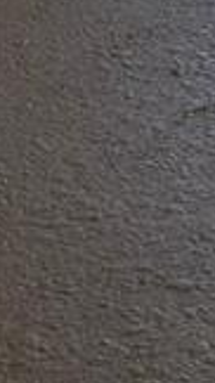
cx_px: 555
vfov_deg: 14.8
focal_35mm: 134
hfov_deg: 8.2
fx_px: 1360
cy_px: -206
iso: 50
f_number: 1.6
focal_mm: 4.2
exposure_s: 1/1453
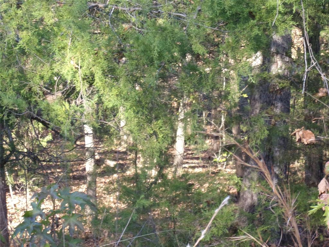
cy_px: 124
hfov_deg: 17.6
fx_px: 1064
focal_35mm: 112
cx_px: 164
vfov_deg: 13.2
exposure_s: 1/40
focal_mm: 20.1
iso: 157
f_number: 5.3
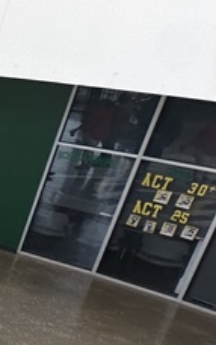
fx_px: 611
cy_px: 201
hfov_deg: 9.7
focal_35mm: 65
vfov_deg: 31.4
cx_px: -532
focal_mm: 2.22
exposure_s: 1/120
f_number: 2.2
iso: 50
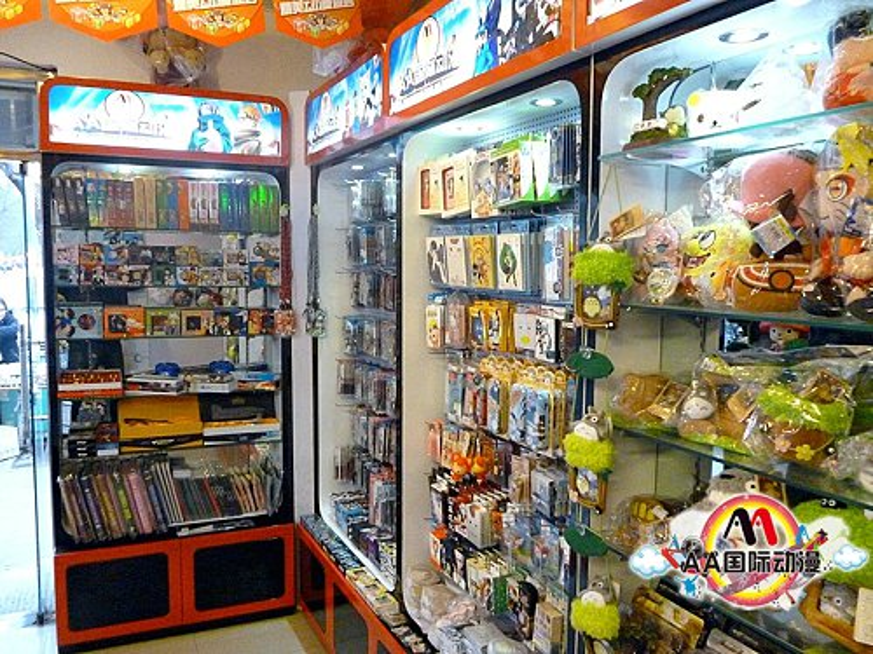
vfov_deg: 49.7
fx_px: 706
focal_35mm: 28
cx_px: 436
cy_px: 327
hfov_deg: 63.4
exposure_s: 1/40
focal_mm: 5
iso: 800
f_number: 3.1
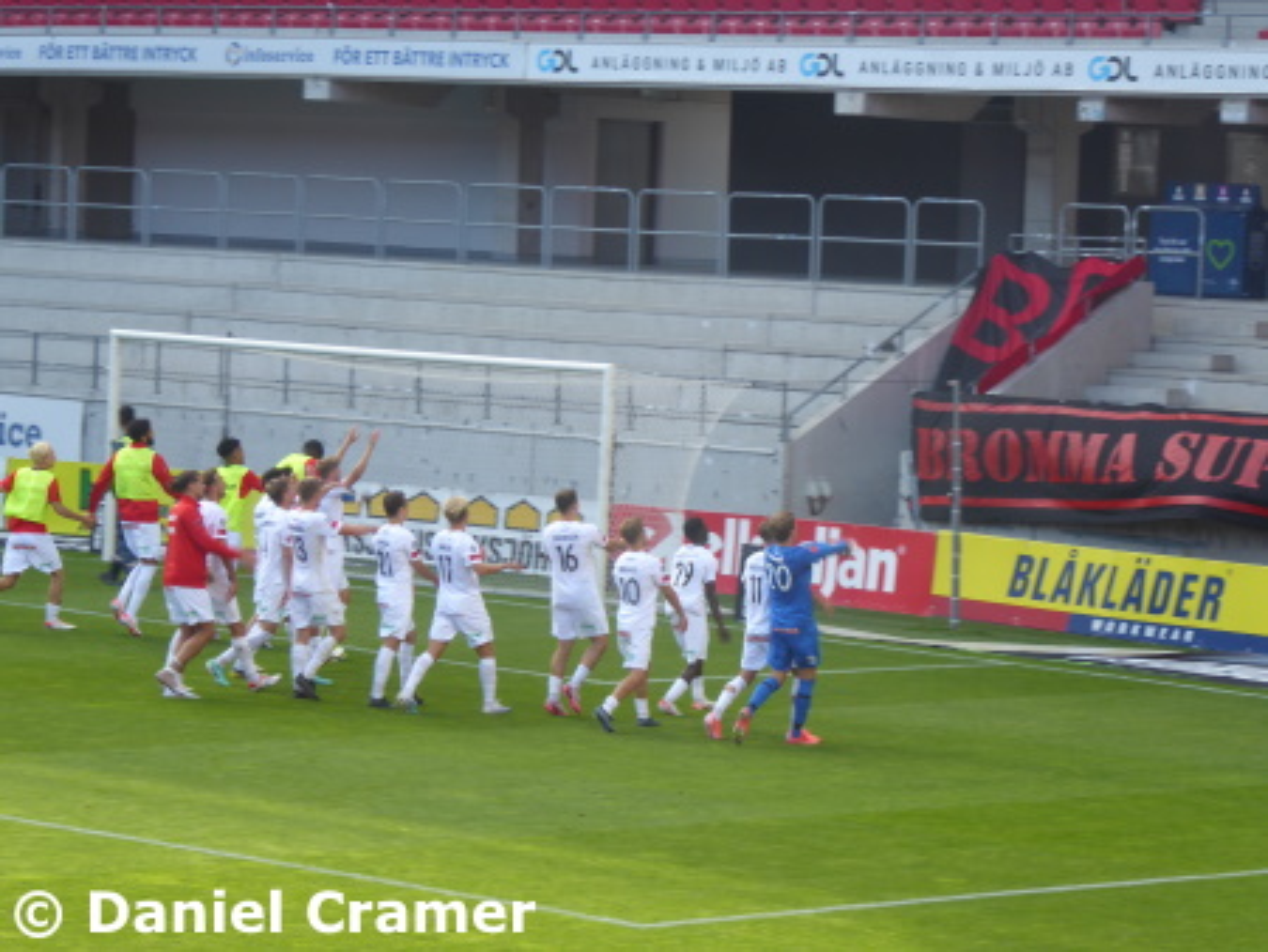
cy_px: 476
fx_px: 5534
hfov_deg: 13.1
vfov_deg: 9.8
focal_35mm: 151
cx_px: 634
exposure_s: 1/80
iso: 100
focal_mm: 27.1
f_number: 5.4
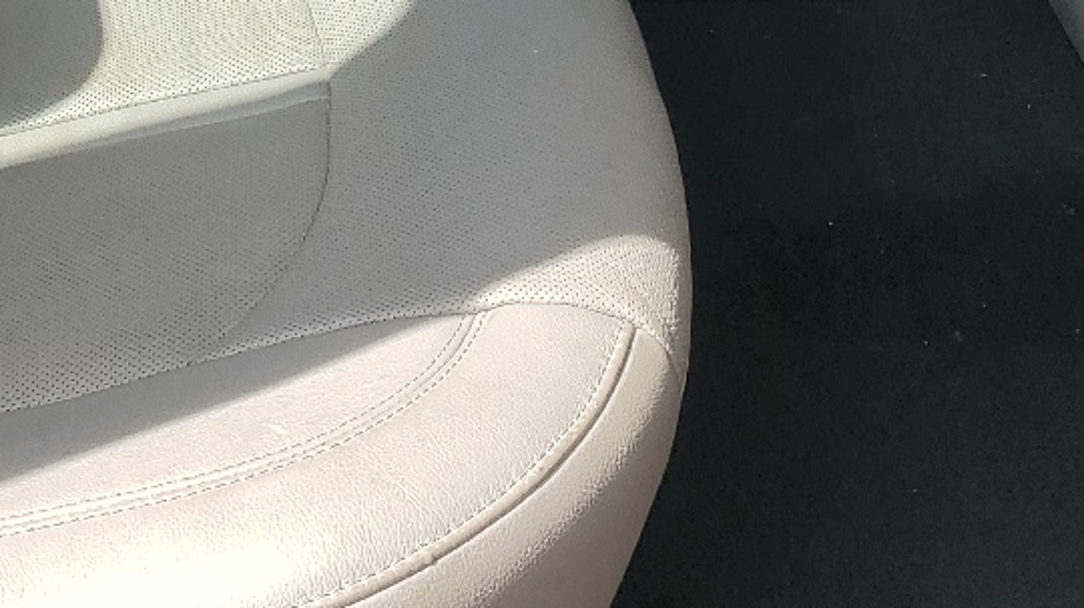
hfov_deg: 24.7
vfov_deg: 12.8
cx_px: 149
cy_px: -538
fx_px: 2413
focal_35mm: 84
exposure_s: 1/1429
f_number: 1.5
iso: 50
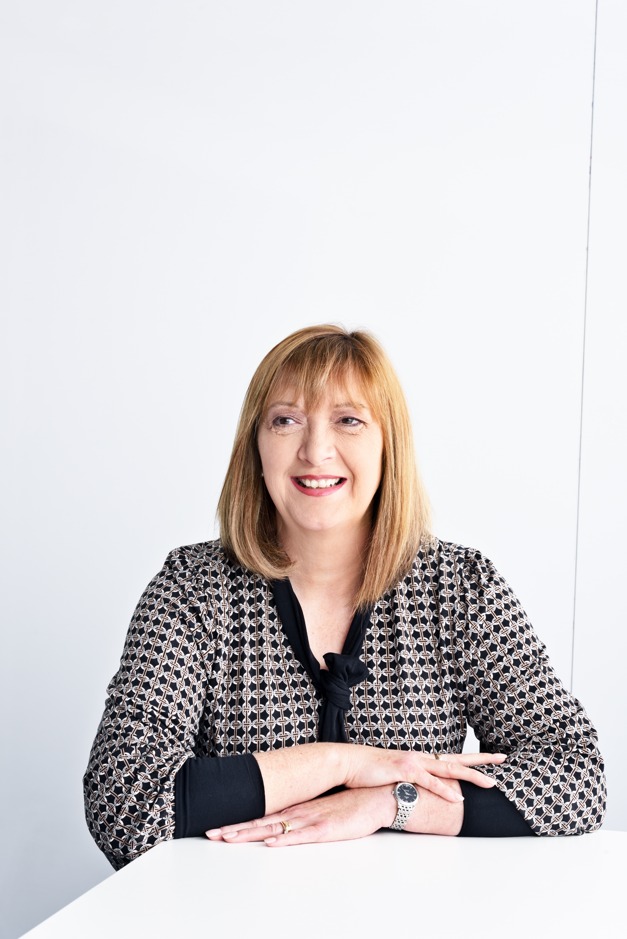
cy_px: 470
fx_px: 1775
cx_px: 314
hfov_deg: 20.0
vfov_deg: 29.6
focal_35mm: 68
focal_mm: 68
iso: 100
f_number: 10
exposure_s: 1/200
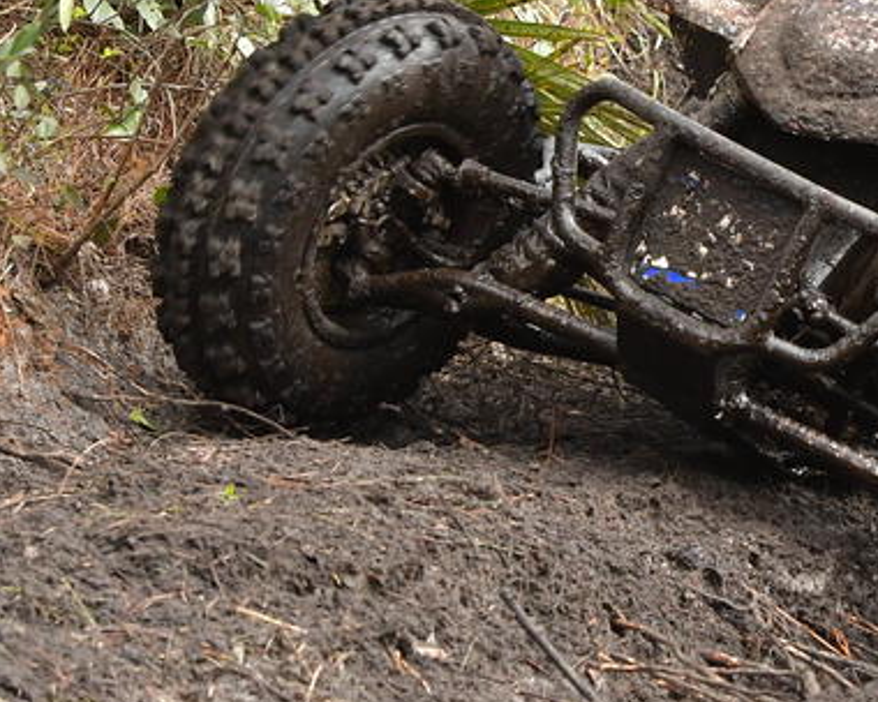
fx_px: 6574
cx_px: 1087
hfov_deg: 7.6
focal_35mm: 253
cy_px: 62
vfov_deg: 6.1
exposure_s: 1/1000
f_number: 5.6
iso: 1600
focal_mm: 70
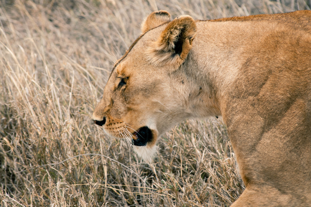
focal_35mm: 300
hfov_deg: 6.9
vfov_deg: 4.6
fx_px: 2589
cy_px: 104
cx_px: 156
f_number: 7.1
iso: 200
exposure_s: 1/400
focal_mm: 200
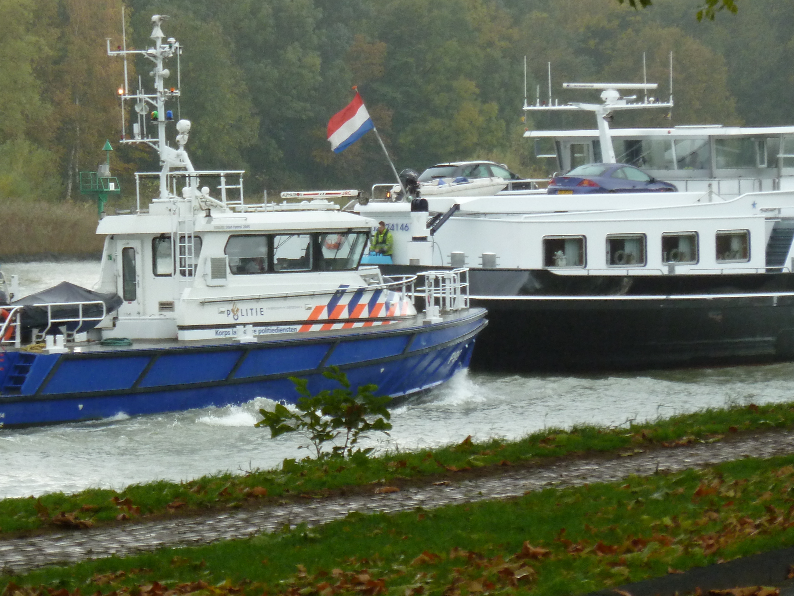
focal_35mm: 265
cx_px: 293
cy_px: 275
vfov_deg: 5.6
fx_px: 6079
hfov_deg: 7.5
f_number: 4.5
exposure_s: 1/80
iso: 200
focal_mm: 32.1
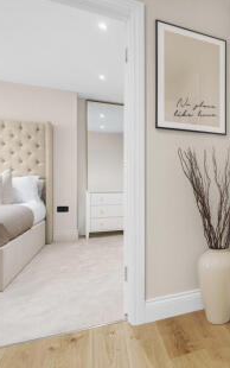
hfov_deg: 40.6
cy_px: 186
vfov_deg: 72.5
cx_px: 248
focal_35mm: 25
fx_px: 250
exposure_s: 1/100
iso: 50
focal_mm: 16
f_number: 4
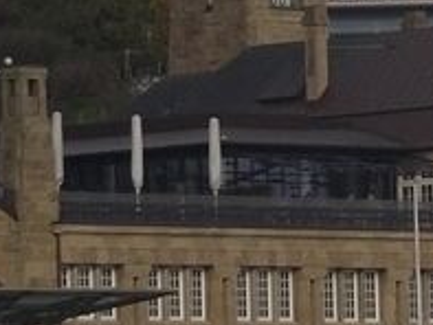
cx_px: 510
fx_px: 7122
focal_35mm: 569
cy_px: 77
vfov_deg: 2.6
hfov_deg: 3.5
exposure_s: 1/125
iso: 100
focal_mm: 19.1
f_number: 5.6
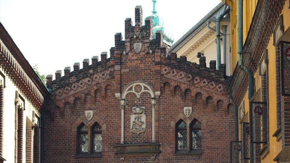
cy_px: 107
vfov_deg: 7.7
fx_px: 1208
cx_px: 145
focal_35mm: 157
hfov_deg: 13.7
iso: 100
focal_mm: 30.1
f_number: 3.6
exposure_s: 1/125
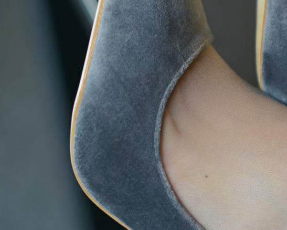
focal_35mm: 182
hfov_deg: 10.4
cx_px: 350
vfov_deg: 8.5
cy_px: 121
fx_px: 1546
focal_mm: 50
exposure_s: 1/60
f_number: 1.8
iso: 160
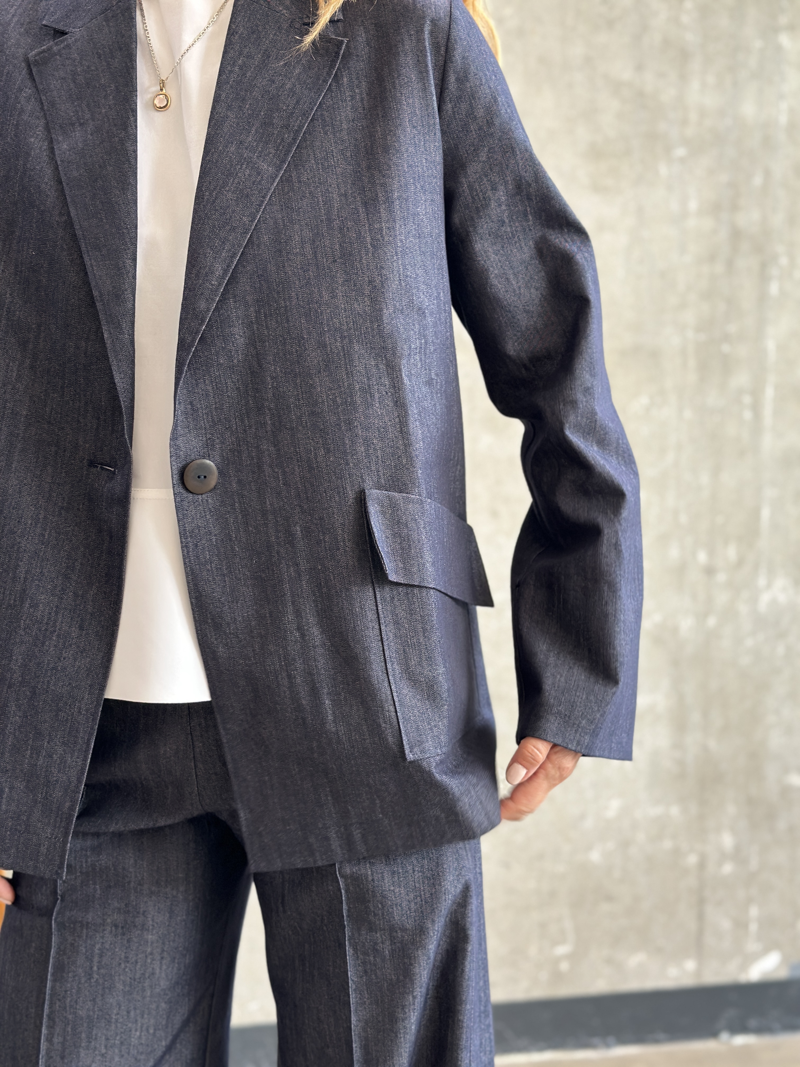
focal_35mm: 48
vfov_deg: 39.7
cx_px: 400
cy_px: 534
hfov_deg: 30.3
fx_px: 1479
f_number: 1.78
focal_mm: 6.86
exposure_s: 1/85
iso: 125
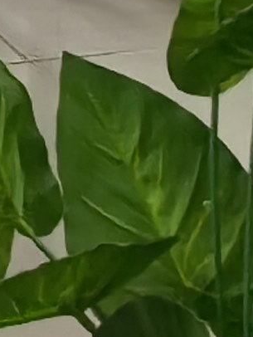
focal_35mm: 383
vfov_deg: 4.8
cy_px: -886
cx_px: -508
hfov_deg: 3.8
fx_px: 3728
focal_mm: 5.75
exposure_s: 1/100
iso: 50
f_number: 2
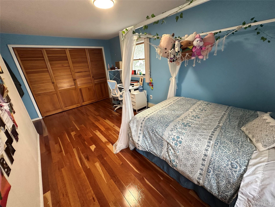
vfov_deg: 85.7
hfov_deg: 102.1
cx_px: 138
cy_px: 104
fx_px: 111
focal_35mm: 14
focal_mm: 2.22
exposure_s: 1/99
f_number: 2.2
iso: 250
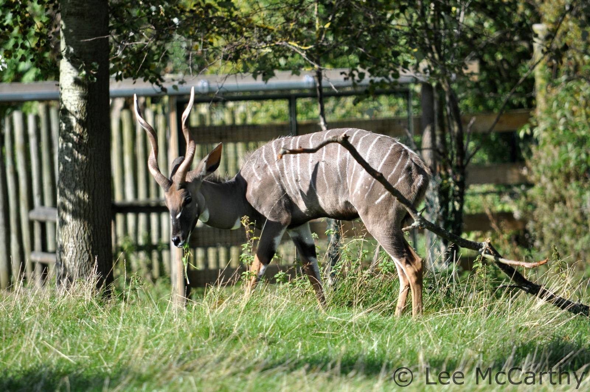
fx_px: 7367
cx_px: 295
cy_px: 196
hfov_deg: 4.6
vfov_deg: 3.0
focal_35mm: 450
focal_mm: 300
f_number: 5.6
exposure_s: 1/1600
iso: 800
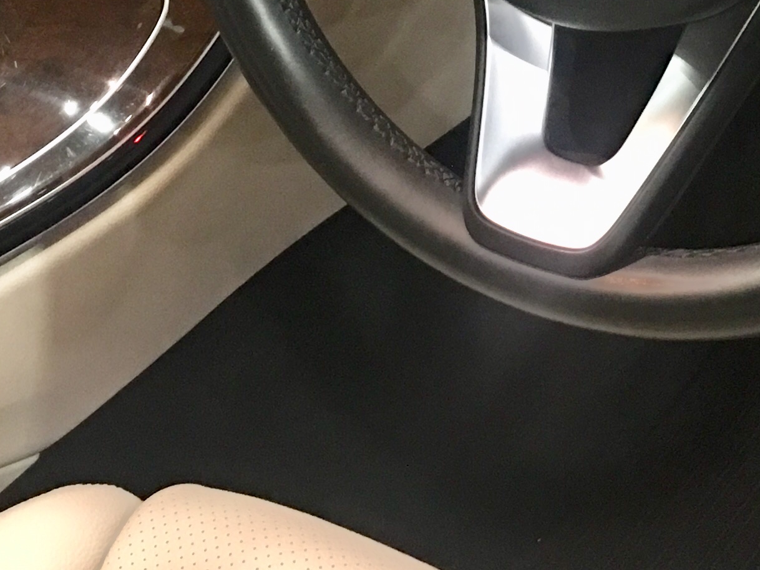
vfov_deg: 14.9
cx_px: 514
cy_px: -123
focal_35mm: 96
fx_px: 2108
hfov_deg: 20.4
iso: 125
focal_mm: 4.15
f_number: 2.2
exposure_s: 1/8
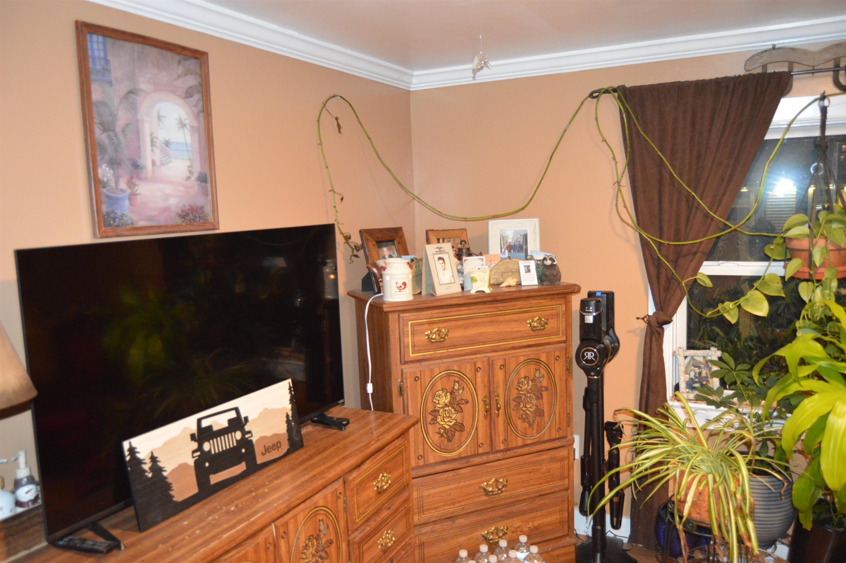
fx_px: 634
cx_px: 423
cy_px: 282
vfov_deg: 47.8
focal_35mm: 27
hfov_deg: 67.4
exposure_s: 1/60
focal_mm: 18
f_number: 3.5
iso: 3200
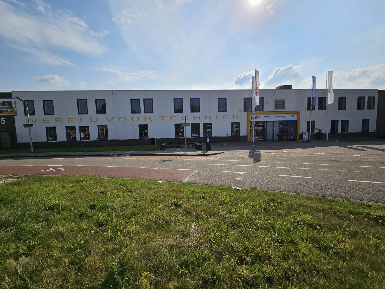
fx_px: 145
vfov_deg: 89.9
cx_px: 192
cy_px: 144
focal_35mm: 13
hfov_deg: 106.2
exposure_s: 1/5523
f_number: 2.2
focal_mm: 2.2
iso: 50
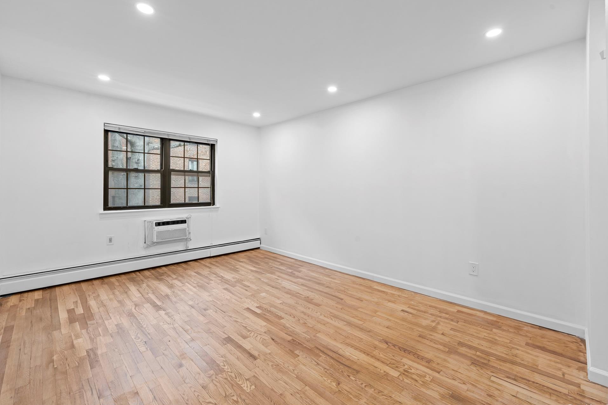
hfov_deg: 100.4
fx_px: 253
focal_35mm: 15
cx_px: 305
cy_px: 199
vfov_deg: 77.3
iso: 250
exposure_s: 1/4
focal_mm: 14
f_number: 10
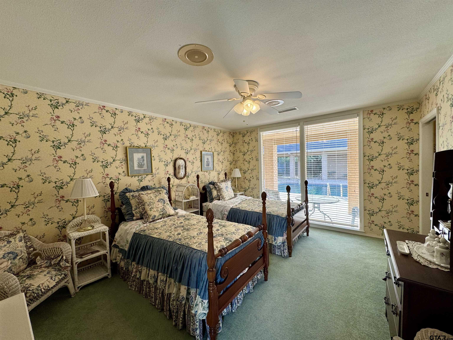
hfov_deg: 102.1
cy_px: 170
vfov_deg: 85.7
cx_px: 226
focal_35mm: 14
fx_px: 183
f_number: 2.2
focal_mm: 2.22
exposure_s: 1/120
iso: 80
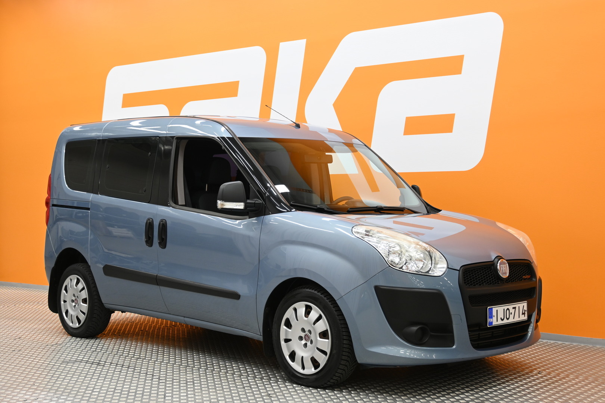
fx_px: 832
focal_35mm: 50
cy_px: 202
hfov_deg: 40.0
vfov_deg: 27.3
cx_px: 302
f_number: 5
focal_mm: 33
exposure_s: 1/50
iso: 500
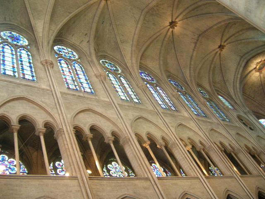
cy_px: 100
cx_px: 132
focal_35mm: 35
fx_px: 268
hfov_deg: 52.6
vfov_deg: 40.7
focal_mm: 5.4
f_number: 2.8
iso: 186
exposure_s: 1/3.6
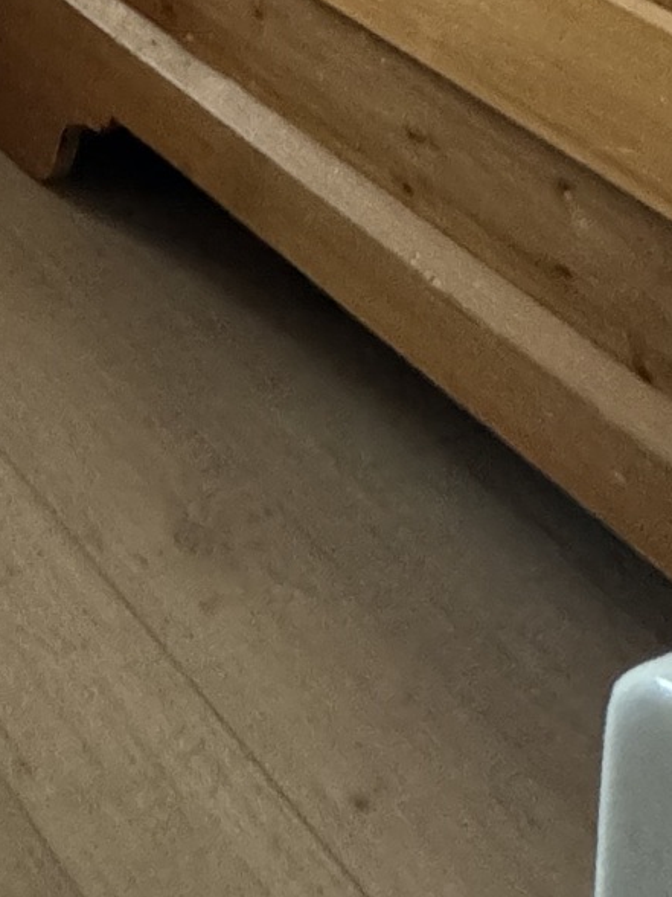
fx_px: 1579
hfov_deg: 17.3
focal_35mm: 61
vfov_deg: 20.5
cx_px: -678
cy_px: -775
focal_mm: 2.22
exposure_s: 1/60
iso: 640
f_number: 2.2
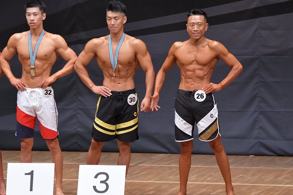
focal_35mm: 324
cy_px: 107
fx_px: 2636
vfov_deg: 4.2
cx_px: 133
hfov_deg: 6.4
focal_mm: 190
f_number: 5.6
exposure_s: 1/400
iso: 6400
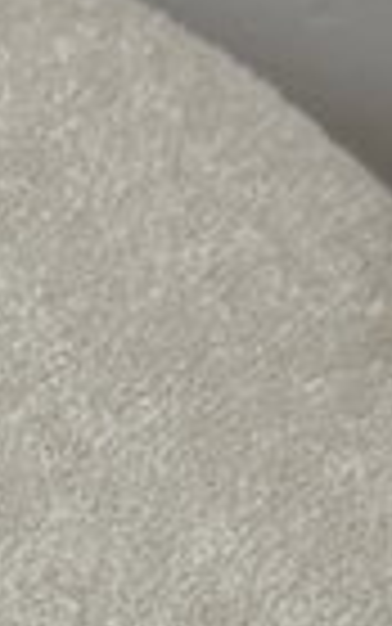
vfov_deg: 10.2
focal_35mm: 195
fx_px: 3330
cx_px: -500
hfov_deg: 6.5
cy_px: 1074
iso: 100
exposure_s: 1/50
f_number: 1.78
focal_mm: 6.76
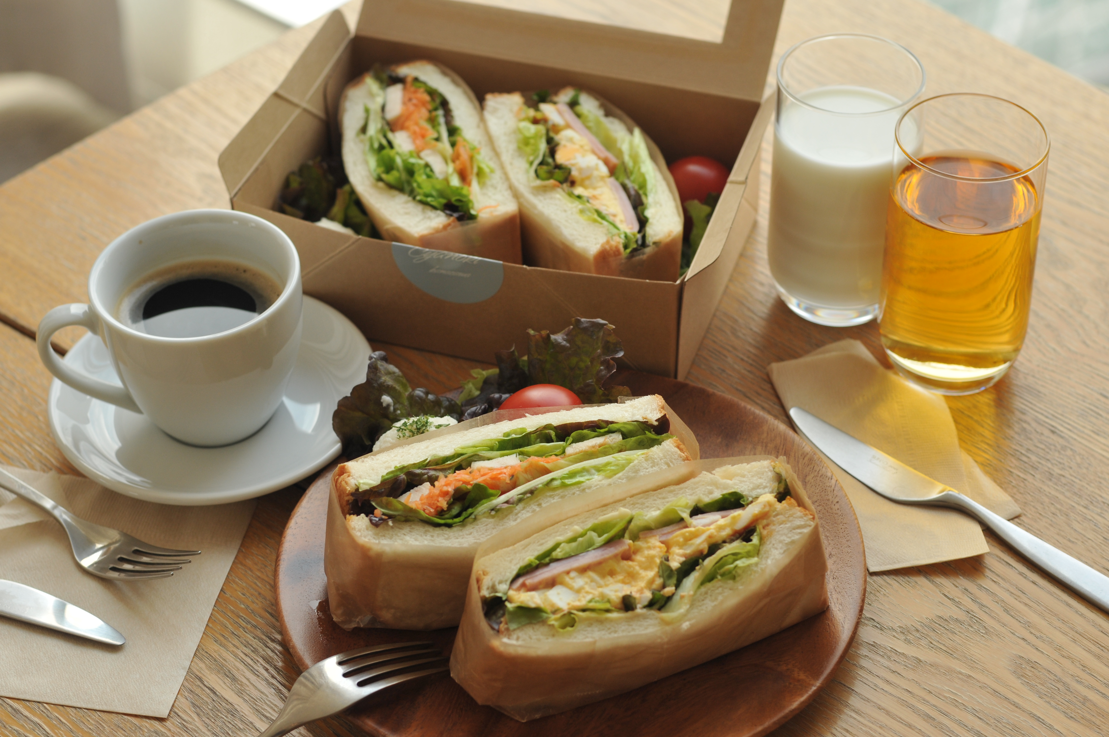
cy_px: 368
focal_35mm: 75
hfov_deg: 27.0
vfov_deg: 18.1
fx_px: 2308
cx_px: 554
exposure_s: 1/125
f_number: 4.5
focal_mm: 50
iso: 200
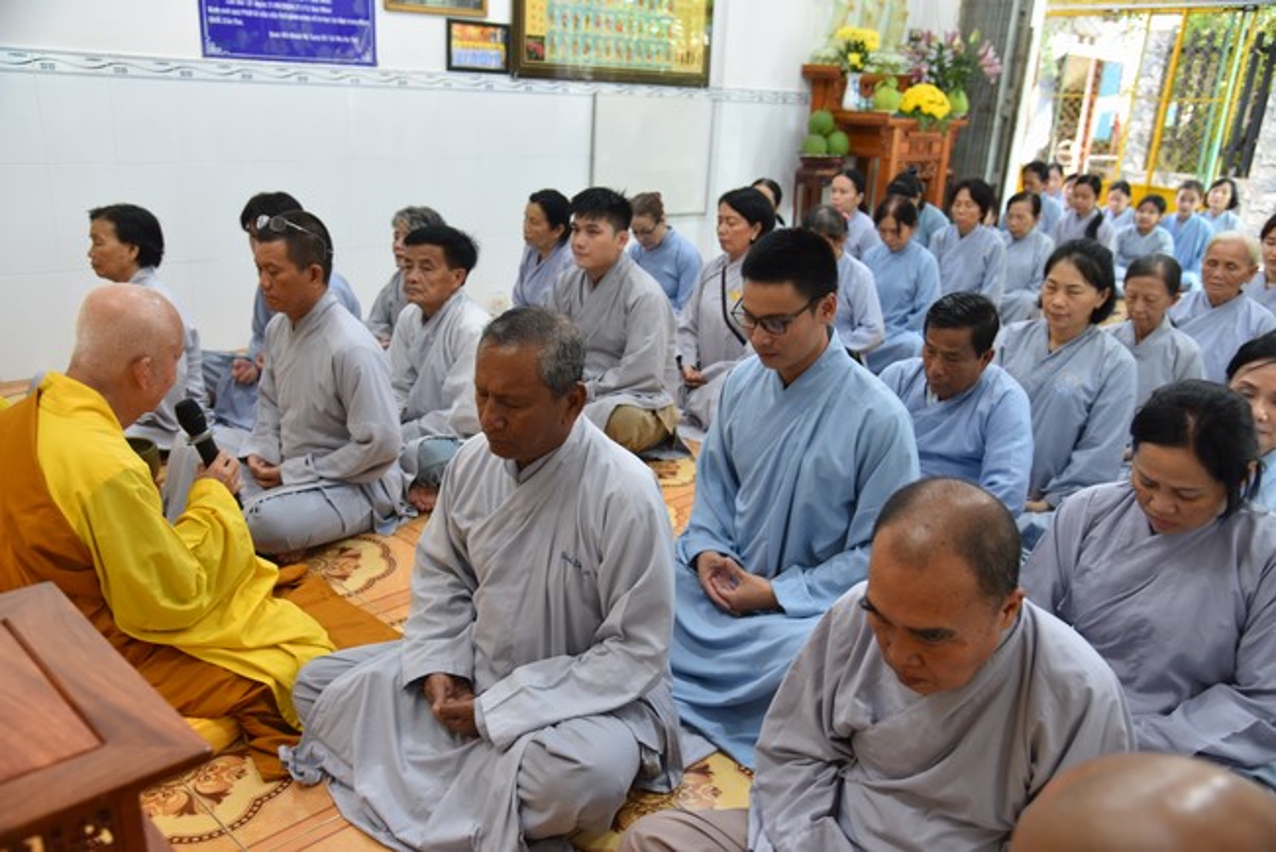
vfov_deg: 42.4
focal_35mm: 31
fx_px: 1099
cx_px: 638
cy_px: 426
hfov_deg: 60.3
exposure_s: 1/60
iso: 720
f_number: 4
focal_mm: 31
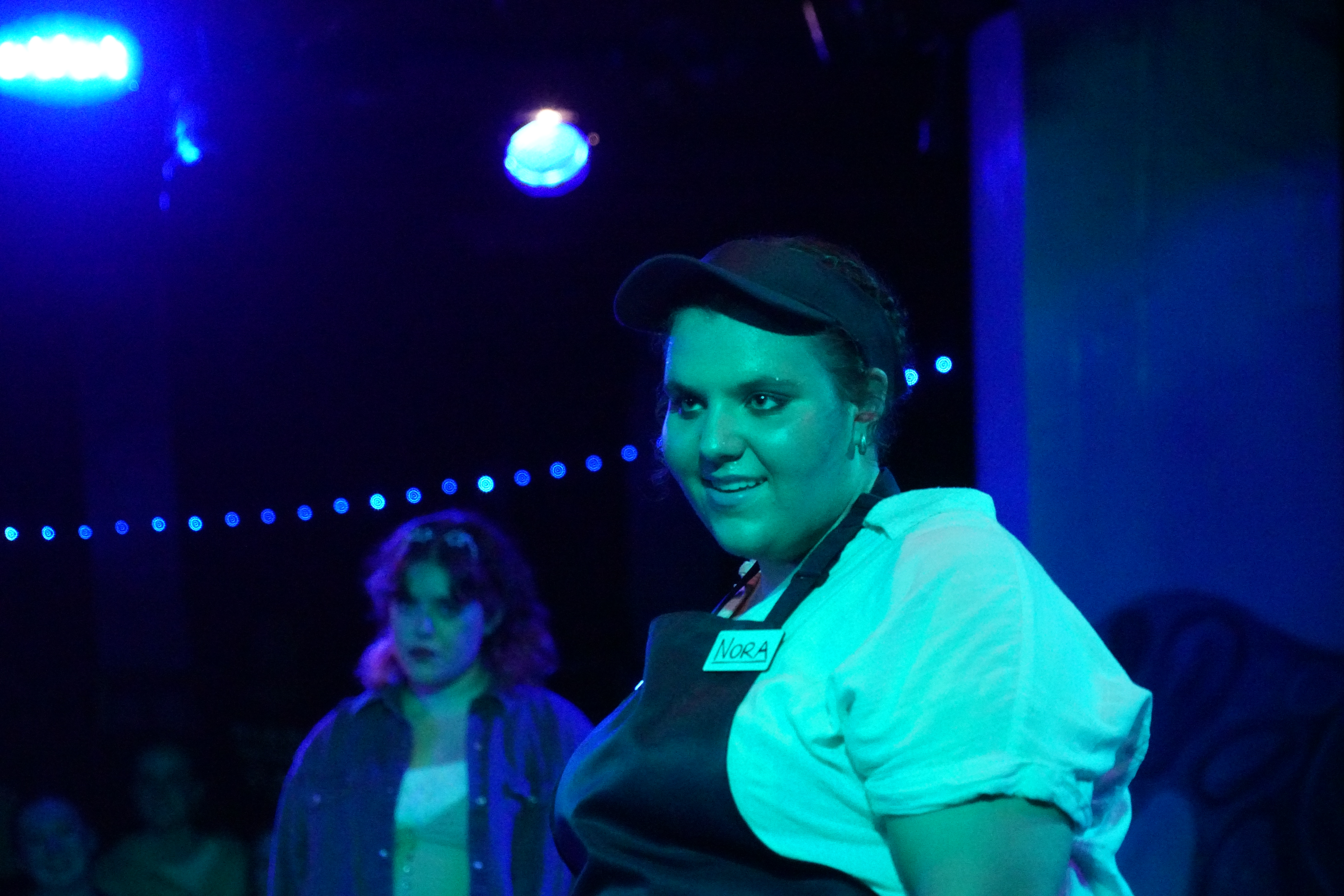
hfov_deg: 14.5
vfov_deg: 9.7
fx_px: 5264
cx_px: 672
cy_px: 448
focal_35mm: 141
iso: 25600
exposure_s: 1/200
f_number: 6.3
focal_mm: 141
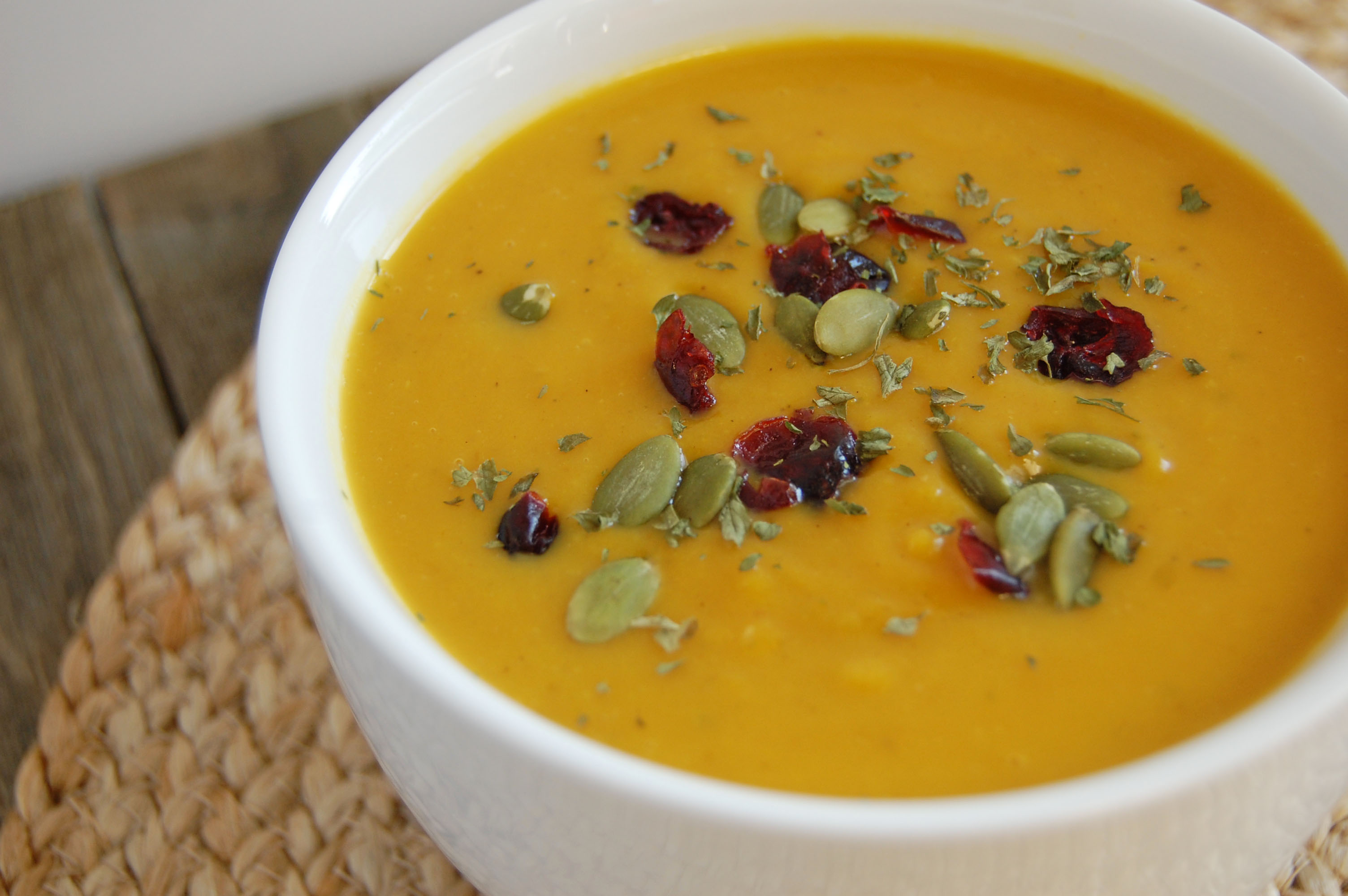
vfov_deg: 23.7
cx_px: 674
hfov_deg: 35.1
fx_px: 2132
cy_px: 448
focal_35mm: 57
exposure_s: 1/60
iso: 400
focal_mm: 38
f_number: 5.6
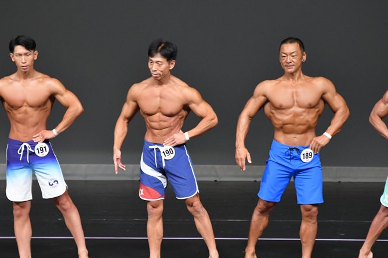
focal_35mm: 365
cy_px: 140
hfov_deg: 5.7
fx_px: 3931
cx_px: 190
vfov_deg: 3.8
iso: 4000
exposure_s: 1/400
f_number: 5.6
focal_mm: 210
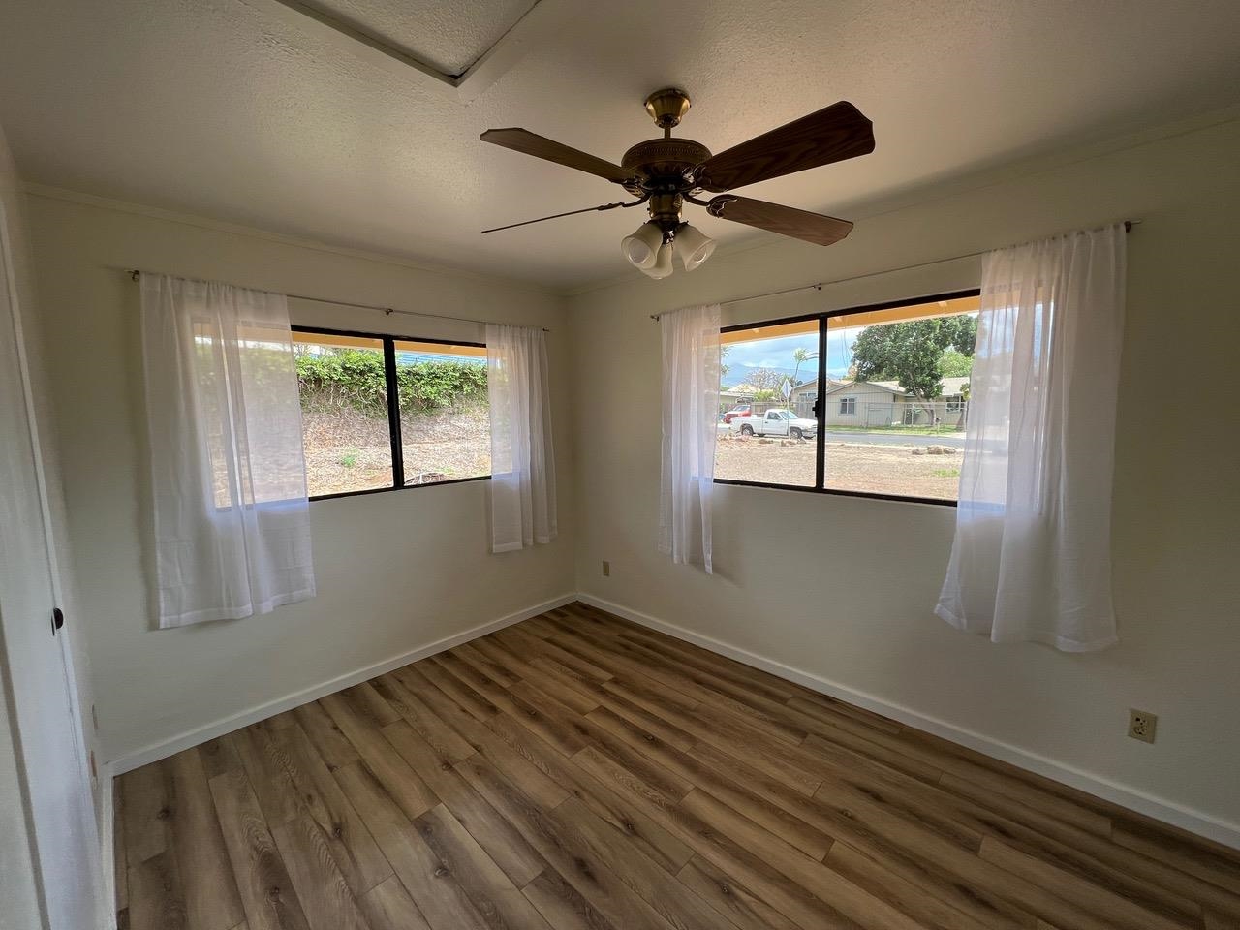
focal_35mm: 13
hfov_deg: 106.2
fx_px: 466
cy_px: 465
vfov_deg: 89.9
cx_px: 620
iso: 32
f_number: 1.8
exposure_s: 1/249
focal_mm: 1.57
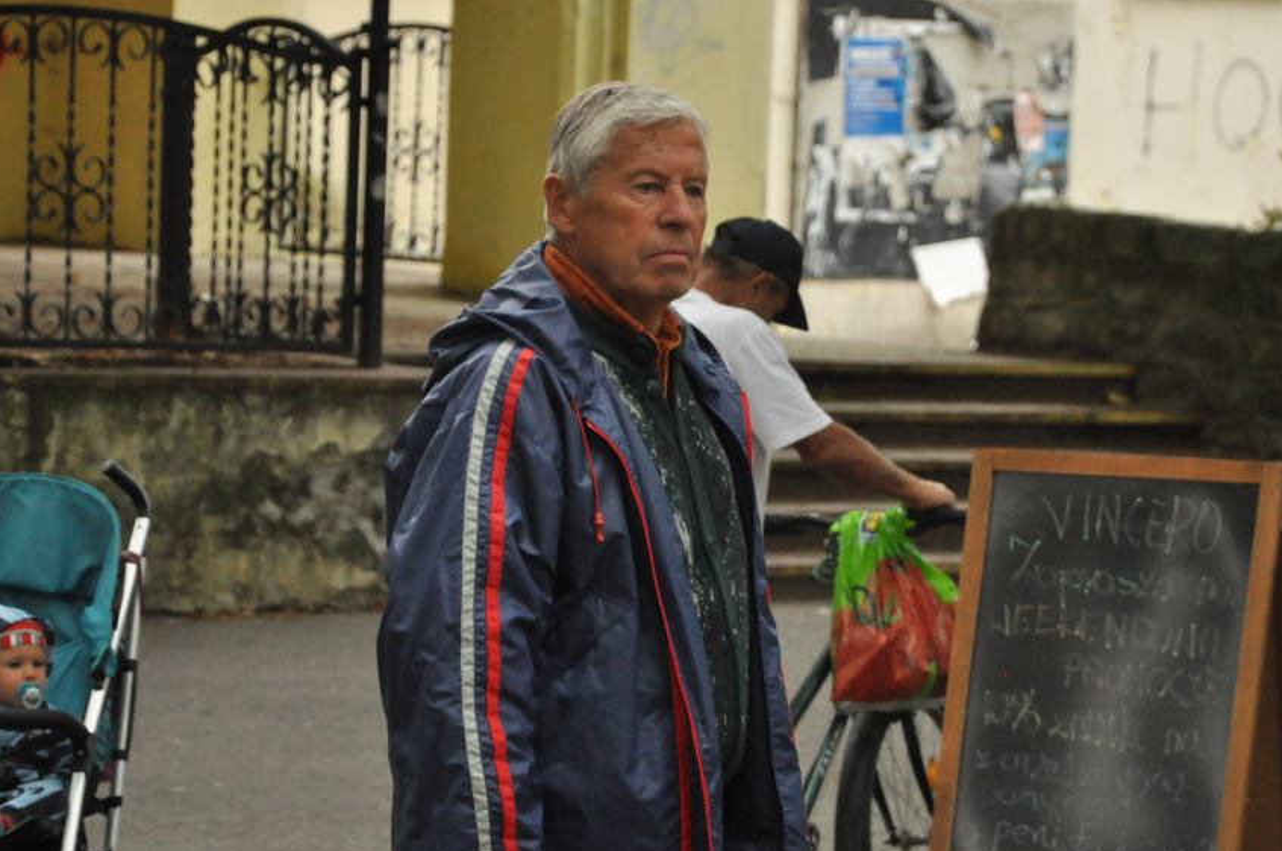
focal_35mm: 191
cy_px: 441
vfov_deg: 7.2
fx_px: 6780
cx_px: 703
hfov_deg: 10.8
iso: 2000
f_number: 5.6
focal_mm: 105
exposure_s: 1/640
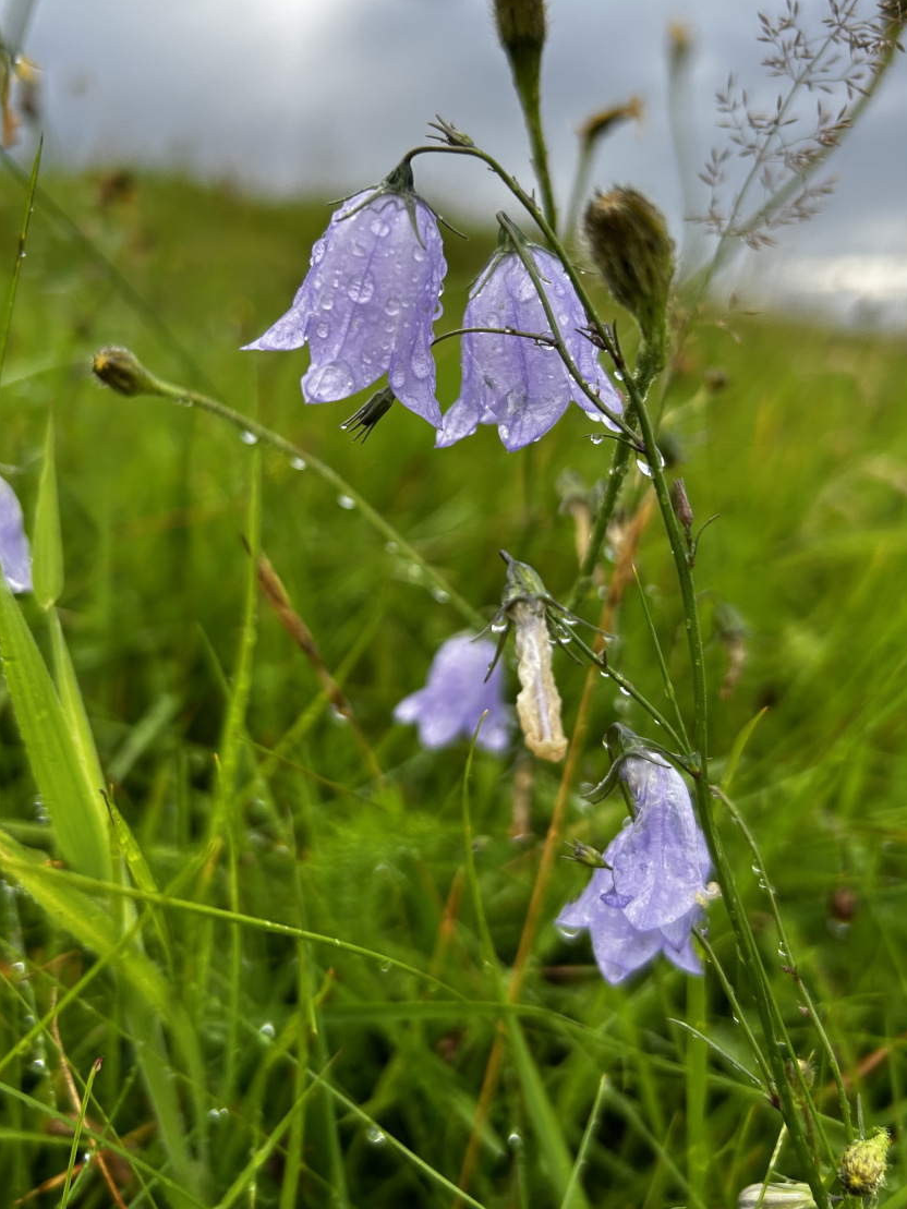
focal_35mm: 32
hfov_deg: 44.1
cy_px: 514
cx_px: 416
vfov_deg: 56.6
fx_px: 1118
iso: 50
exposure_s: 1/840
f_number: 1.5
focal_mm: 5.7
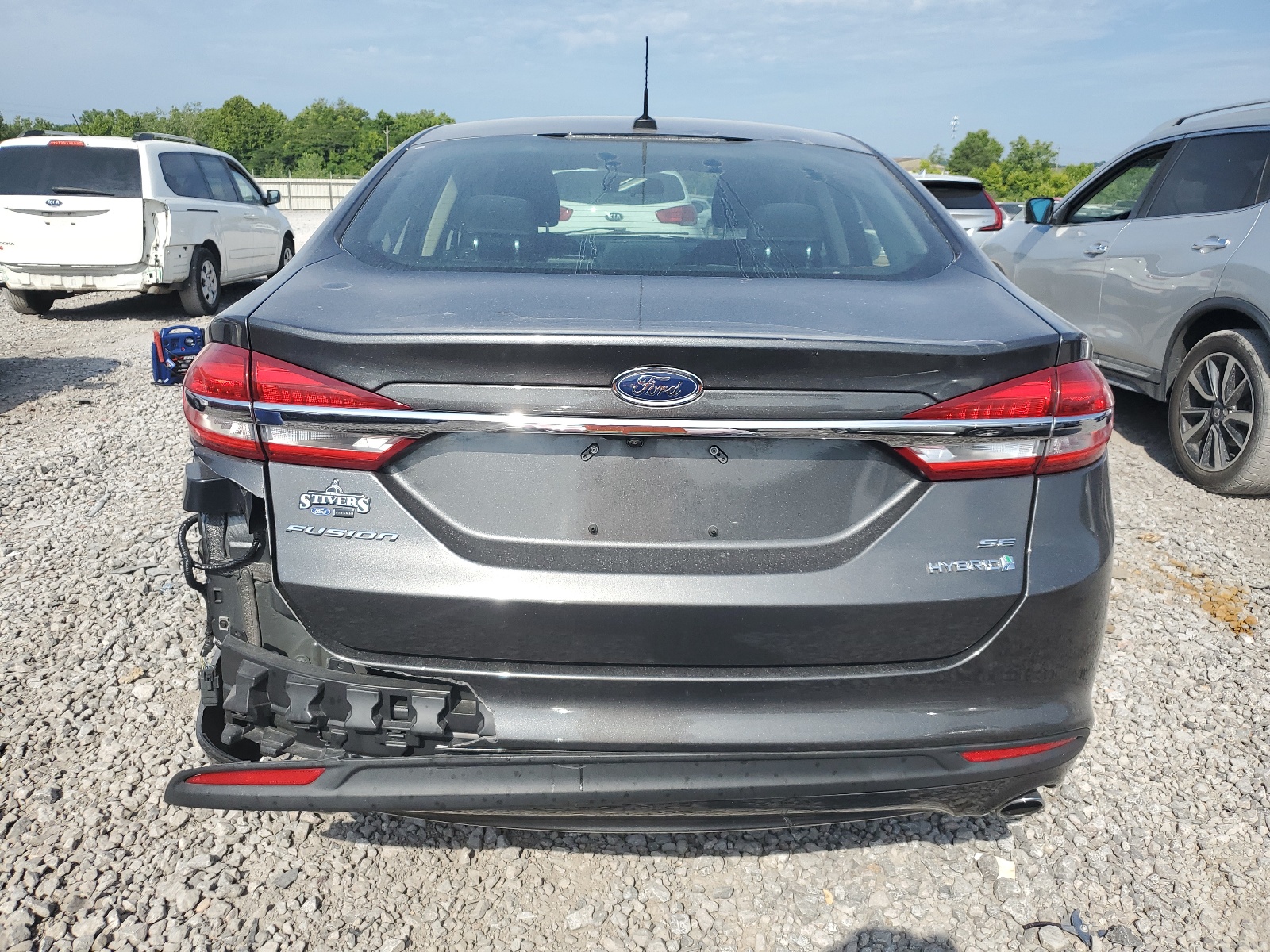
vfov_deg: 53.1
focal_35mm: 26
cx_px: 635
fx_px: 954
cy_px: 476
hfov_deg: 67.3
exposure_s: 1/3333
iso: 50
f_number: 1.5
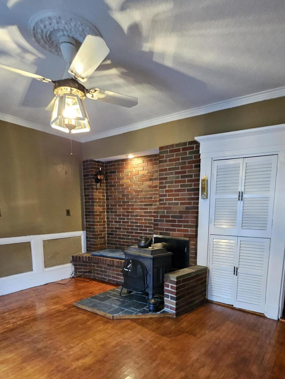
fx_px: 230
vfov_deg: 76.9
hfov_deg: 63.4
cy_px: 248
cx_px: 151
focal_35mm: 21
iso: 640
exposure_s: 1/24
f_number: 2.2
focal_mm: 1.74
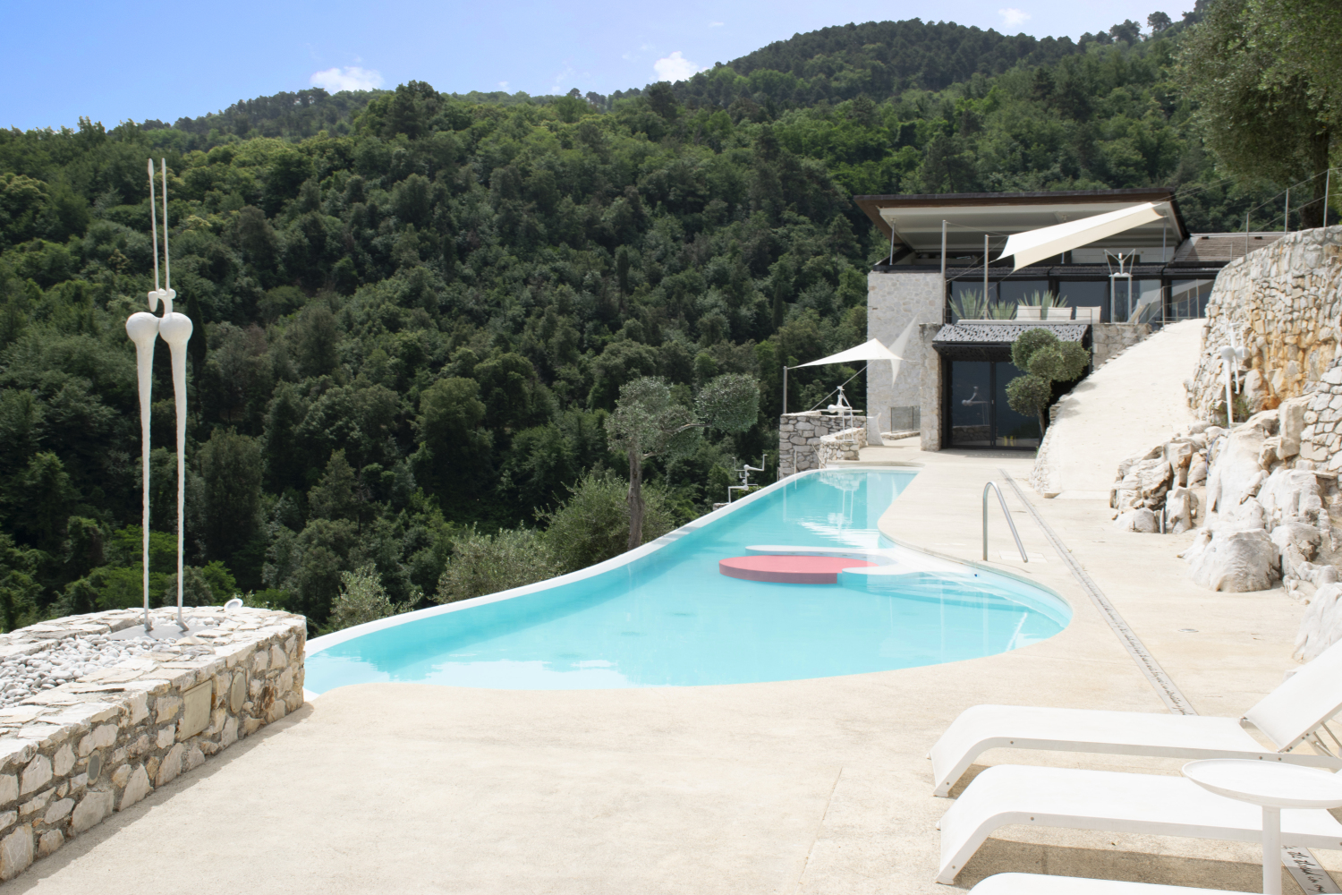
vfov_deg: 28.1
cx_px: 671
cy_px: 448
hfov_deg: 41.1
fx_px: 1789
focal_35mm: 48
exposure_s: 1/200
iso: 100
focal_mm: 32
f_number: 11
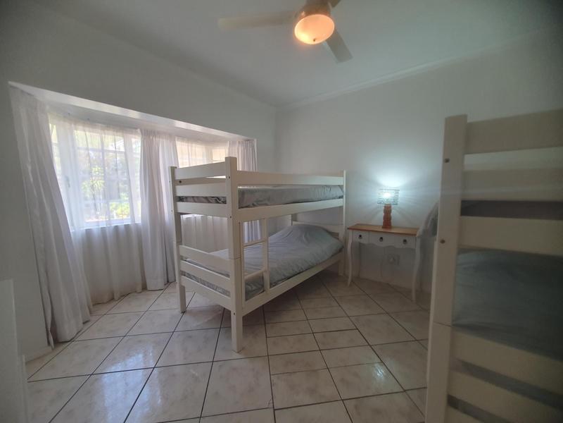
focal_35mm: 13
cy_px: 212
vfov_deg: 89.9
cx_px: 282
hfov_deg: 106.2
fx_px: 211
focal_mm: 1.8
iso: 80
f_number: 2.2
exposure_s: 1/50
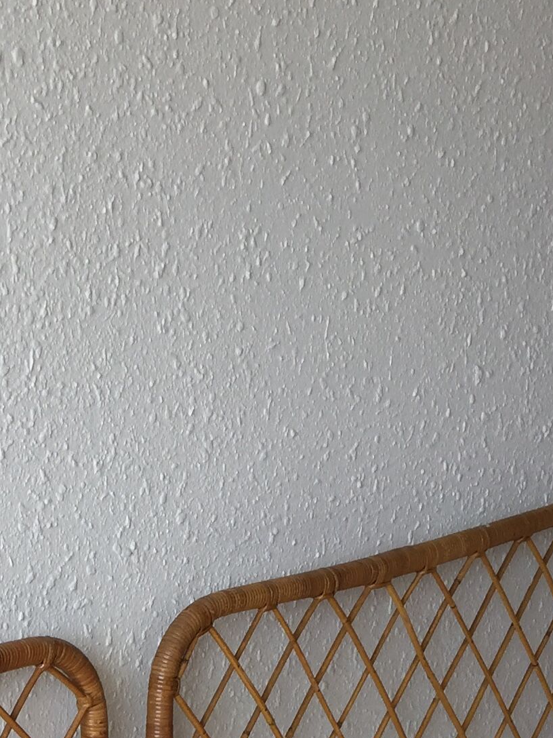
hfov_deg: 16.3
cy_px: 1040
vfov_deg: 20.0
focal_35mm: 87
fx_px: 1853
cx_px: -104
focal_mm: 4.15
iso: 32
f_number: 2.2
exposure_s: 1/246
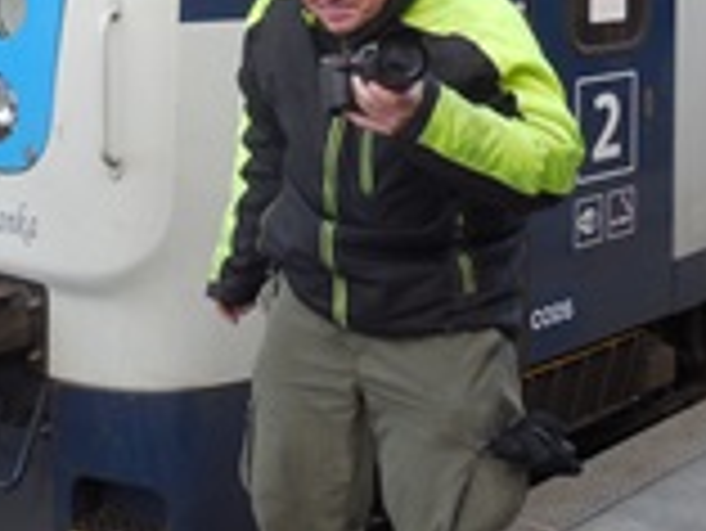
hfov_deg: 28.1
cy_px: -27
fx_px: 1408
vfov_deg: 20.5
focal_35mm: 69
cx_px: 310
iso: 125
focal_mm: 5.6
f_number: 3.6
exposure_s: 1/100
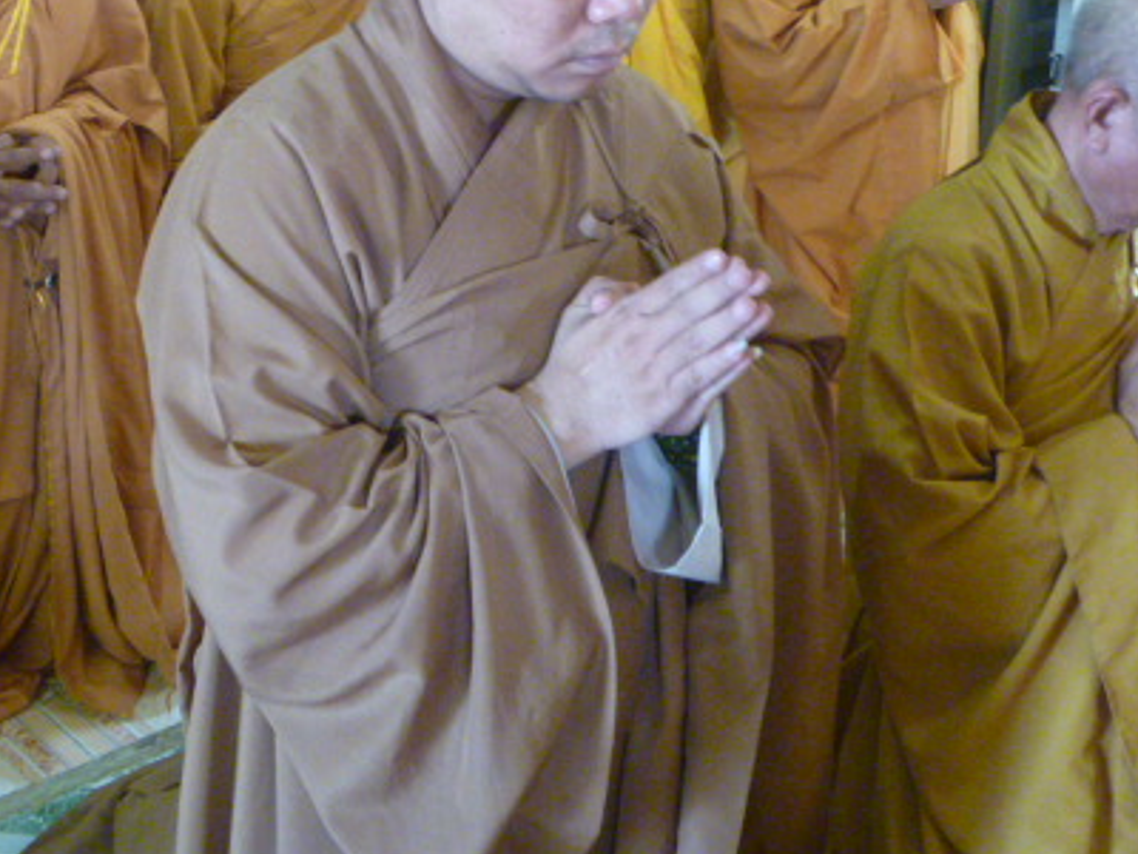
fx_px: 1841
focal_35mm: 56
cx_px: 475
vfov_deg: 25.9
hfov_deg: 34.3
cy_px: 239
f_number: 3.5
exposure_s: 1/8
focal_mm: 6.3
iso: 400
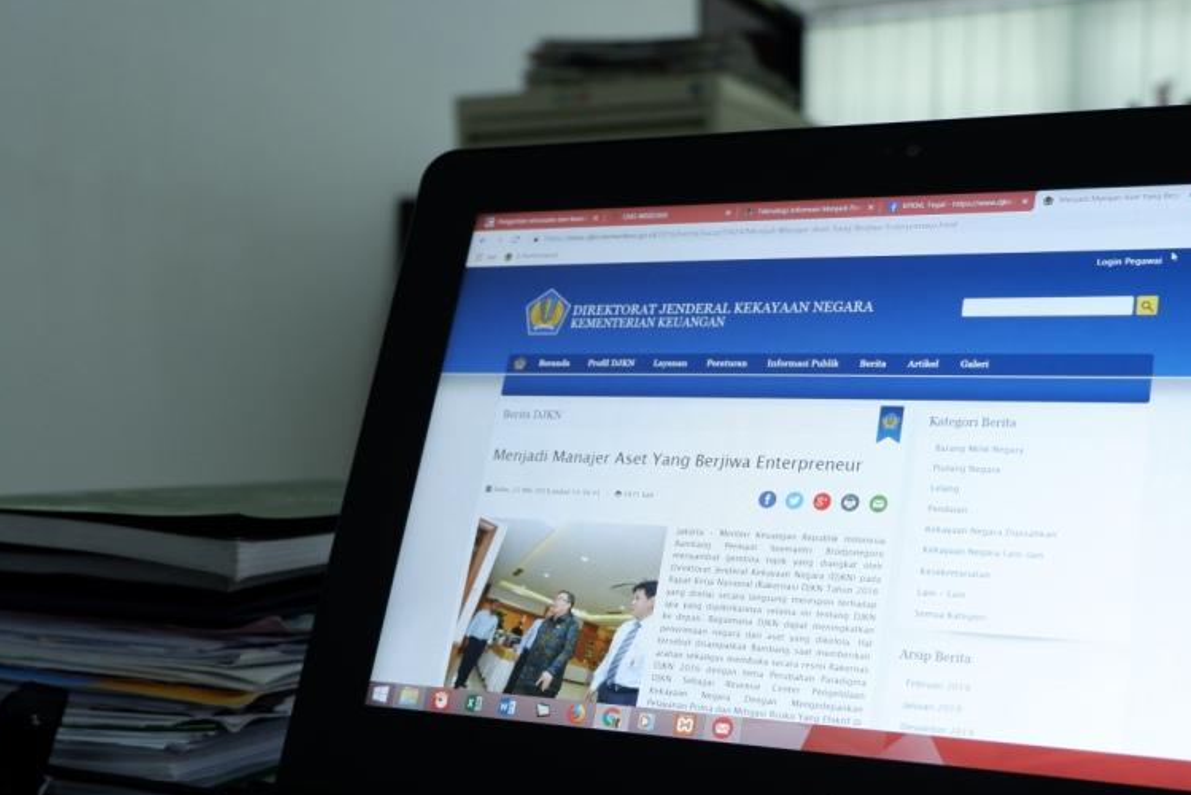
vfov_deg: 32.4
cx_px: 749
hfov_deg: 46.9
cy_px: 535
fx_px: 1357
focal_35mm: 41
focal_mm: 20.1
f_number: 4.5
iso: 800
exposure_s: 1/100
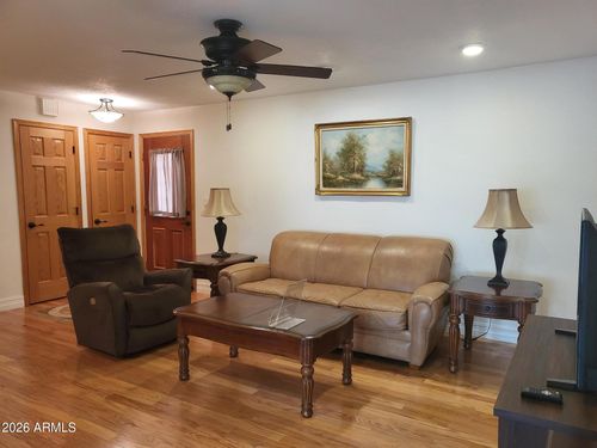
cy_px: 224
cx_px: 298
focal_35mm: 26
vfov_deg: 53.1
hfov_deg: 67.3
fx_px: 448
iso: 320
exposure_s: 1/120
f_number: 1.8
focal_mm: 4.25
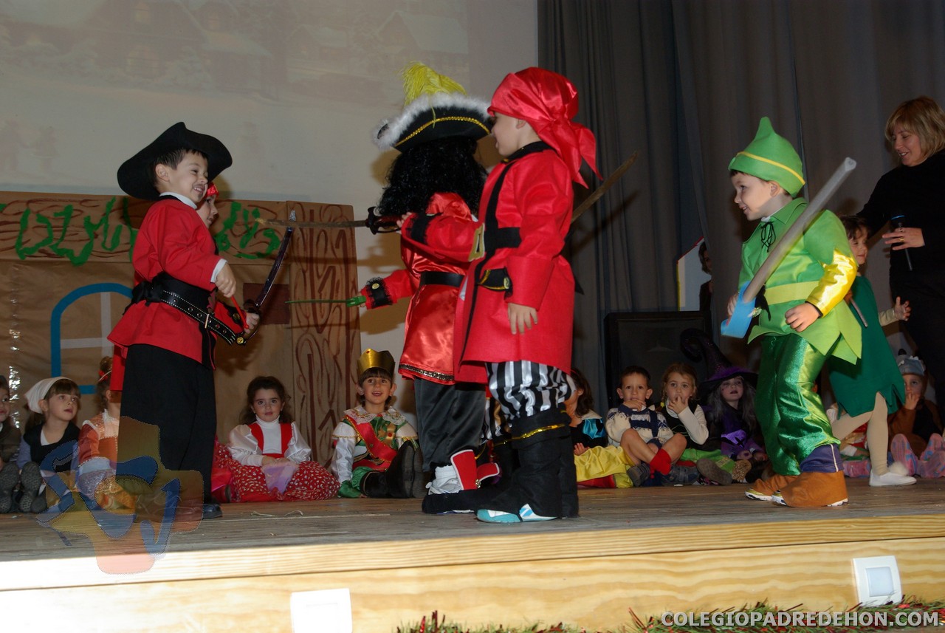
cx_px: 472
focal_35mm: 50
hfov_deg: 39.9
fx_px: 1301
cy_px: 316
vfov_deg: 27.3
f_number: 5.6
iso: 400
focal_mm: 33
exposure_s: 1/45
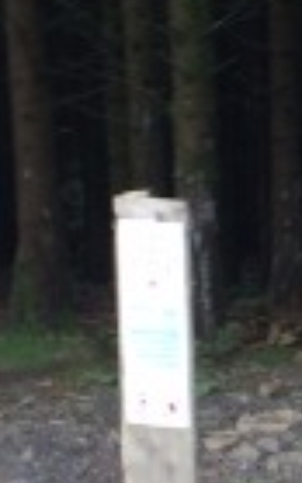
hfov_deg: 7.0
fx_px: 2328
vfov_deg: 11.8
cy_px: 271
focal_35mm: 177
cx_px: 719
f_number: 2.2
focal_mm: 4.15
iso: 32
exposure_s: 1/50
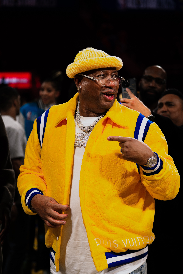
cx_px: 92
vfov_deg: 26.3
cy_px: 137
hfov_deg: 17.7
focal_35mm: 77
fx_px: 587
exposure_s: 1/250
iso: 800
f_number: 2.8
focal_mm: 77
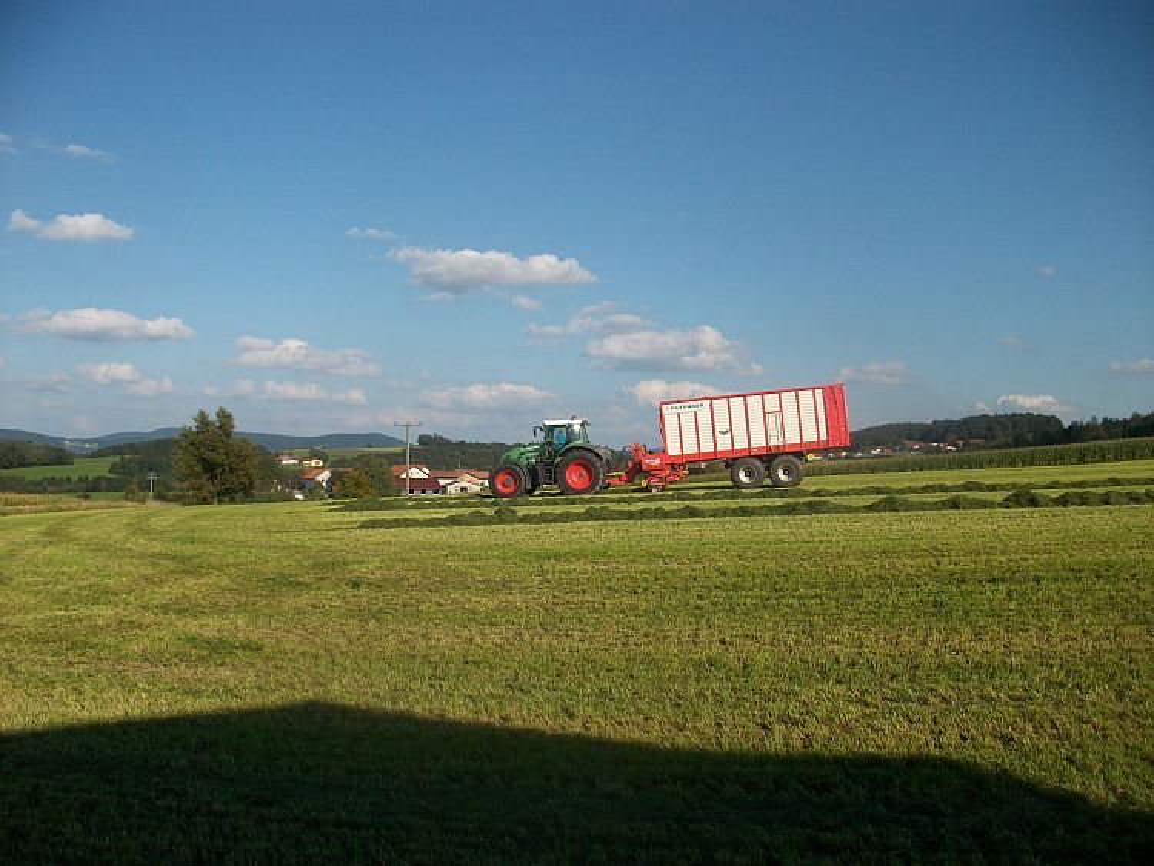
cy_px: 433
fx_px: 1034
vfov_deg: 45.5
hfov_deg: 58.3
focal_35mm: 31
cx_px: 577
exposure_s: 1/194
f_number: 8.8
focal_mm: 5.7
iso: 80
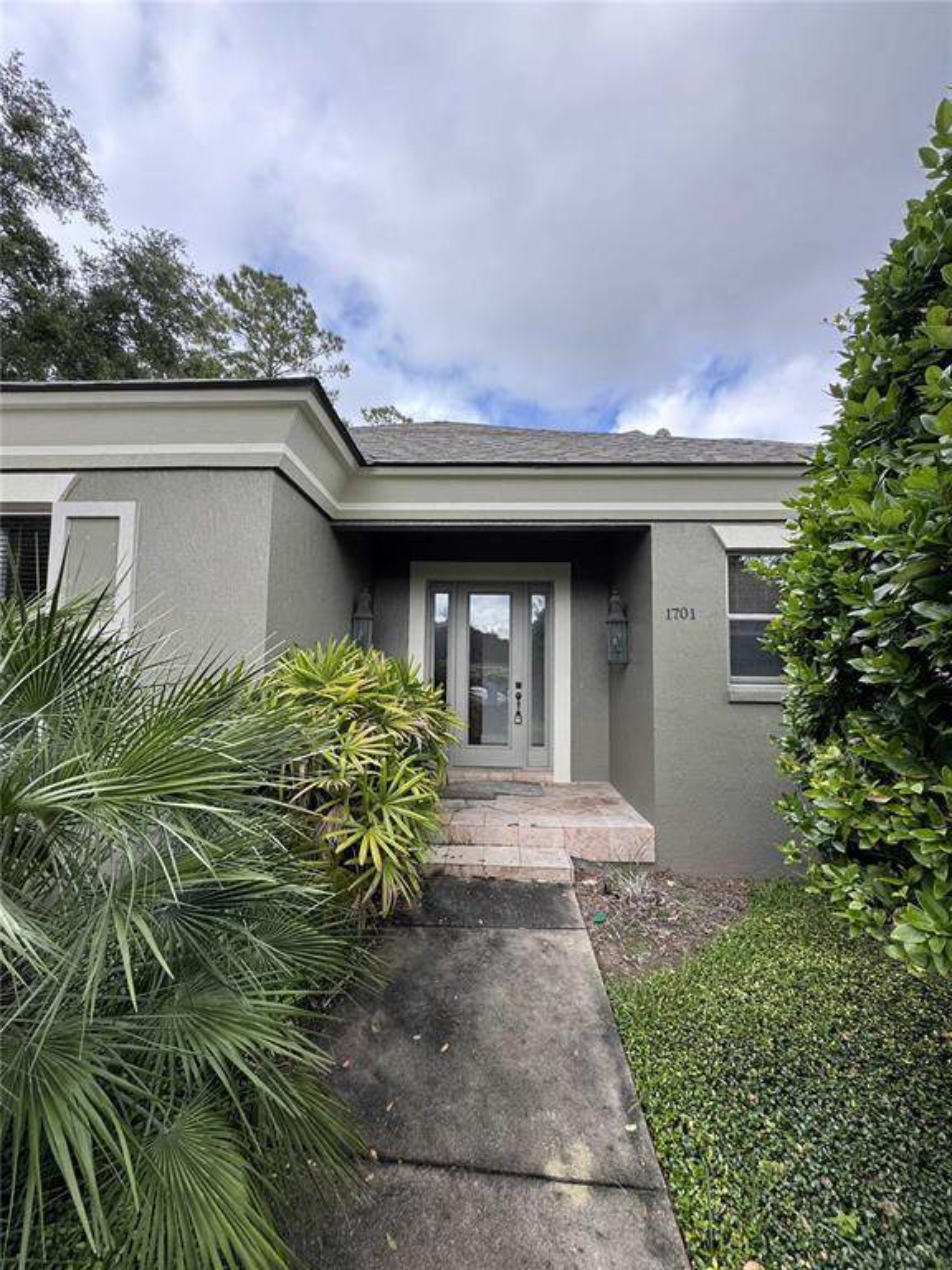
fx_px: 513
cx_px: 476
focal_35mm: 14
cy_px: 635
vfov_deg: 102.1
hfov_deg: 85.7
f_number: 2.2
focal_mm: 2.22
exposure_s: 1/343
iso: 40
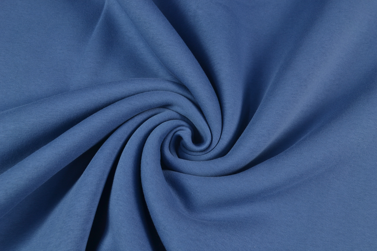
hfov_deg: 46.4
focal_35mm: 42
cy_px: 126
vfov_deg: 31.9
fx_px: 440
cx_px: 188
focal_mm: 28
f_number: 8
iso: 100
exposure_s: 1/15
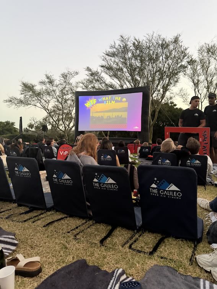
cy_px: 144
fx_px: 201
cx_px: 108
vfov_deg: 71.6
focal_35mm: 24
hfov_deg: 56.8
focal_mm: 6.76
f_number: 1.78
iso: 640
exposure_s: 1/60
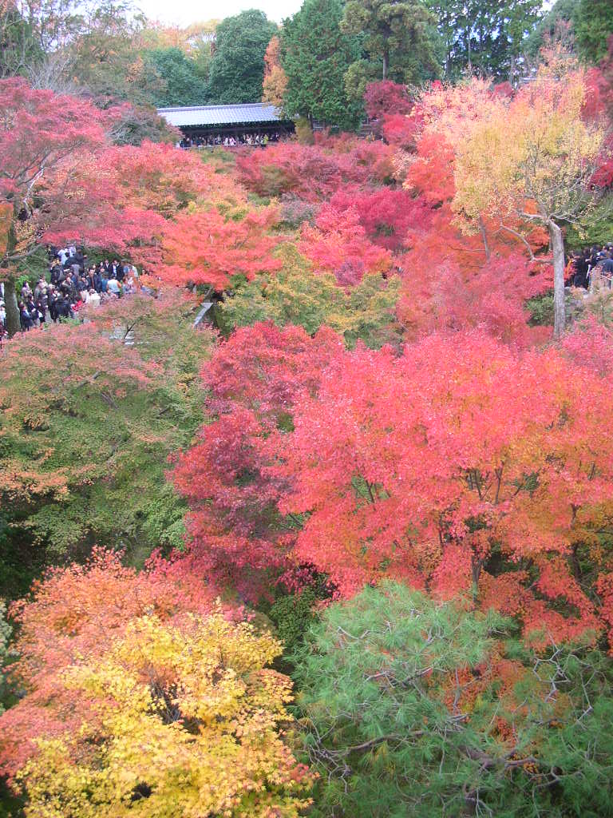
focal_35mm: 35
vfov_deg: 52.6
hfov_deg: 40.7
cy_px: 409
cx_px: 306
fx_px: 826
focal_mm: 5.8
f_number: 2.8
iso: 50
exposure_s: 1/36.8
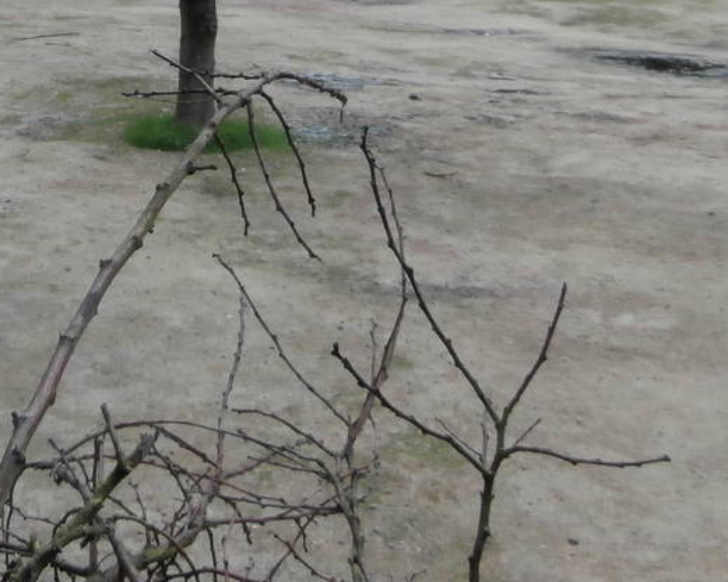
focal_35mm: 72
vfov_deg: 20.0
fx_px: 1550
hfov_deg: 26.3
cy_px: -112
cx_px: 270
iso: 160
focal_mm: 4.2
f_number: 3
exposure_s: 1/30
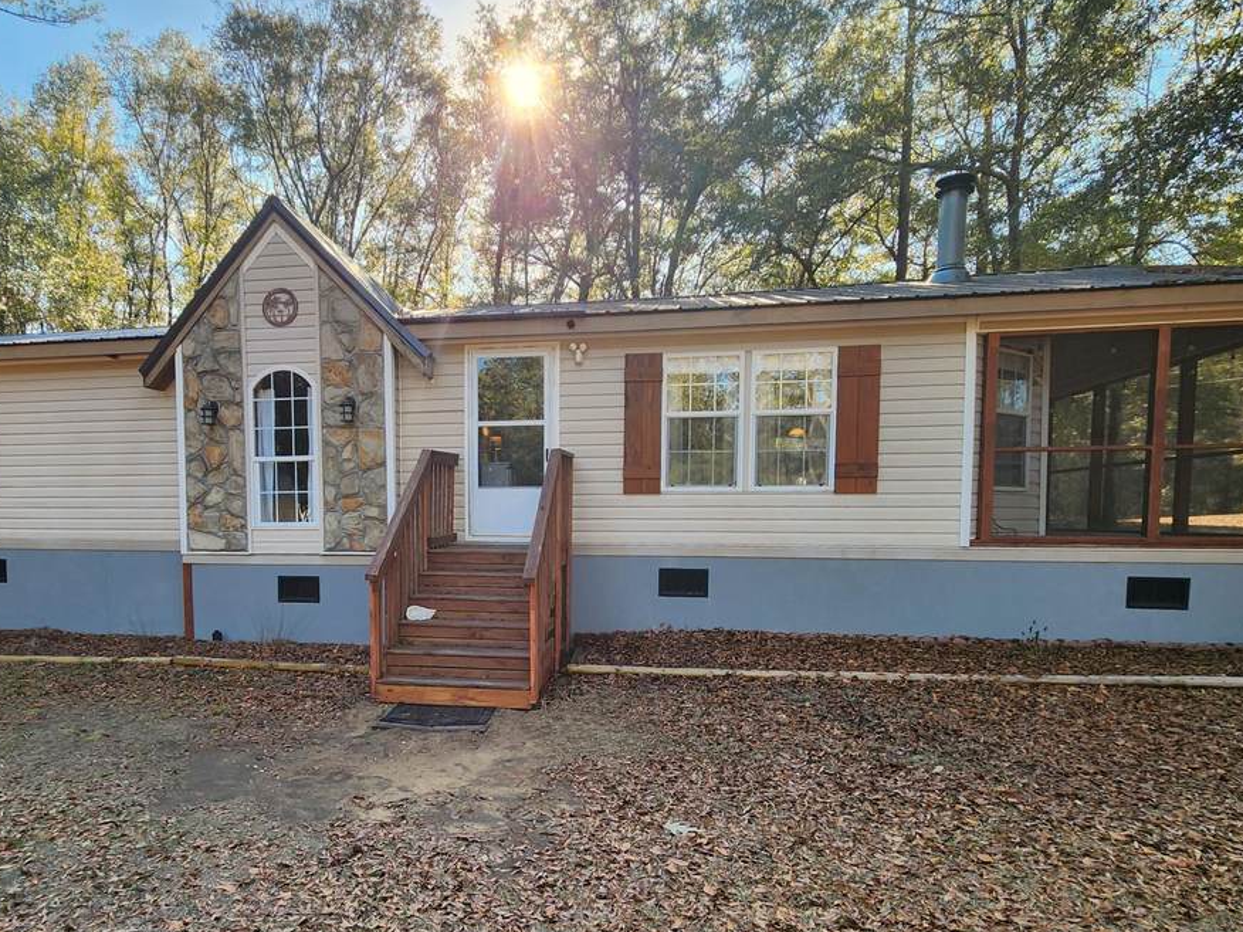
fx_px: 682
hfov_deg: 83.7
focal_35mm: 19
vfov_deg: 68.0
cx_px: 501
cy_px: 560
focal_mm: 2.2
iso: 50
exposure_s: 1/293
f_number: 2.2
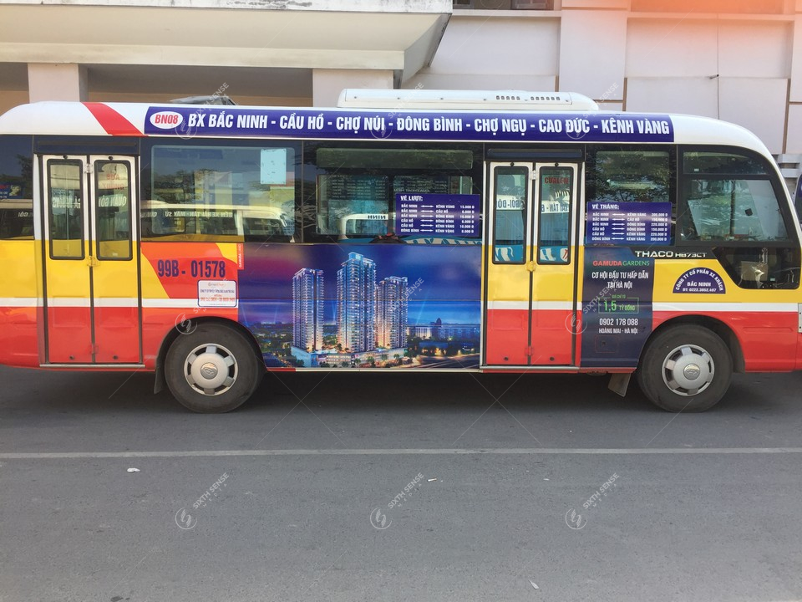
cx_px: 401
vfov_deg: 48.2
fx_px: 672
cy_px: 301
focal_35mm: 29
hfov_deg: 61.7
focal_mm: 4.15
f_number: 2.2
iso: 32
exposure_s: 1/373
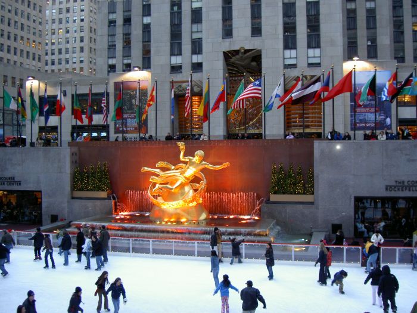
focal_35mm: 39
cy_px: 156
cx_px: 208
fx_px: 470
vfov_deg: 36.8
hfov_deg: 47.9
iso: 100
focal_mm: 8
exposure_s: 1/60
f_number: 2.8
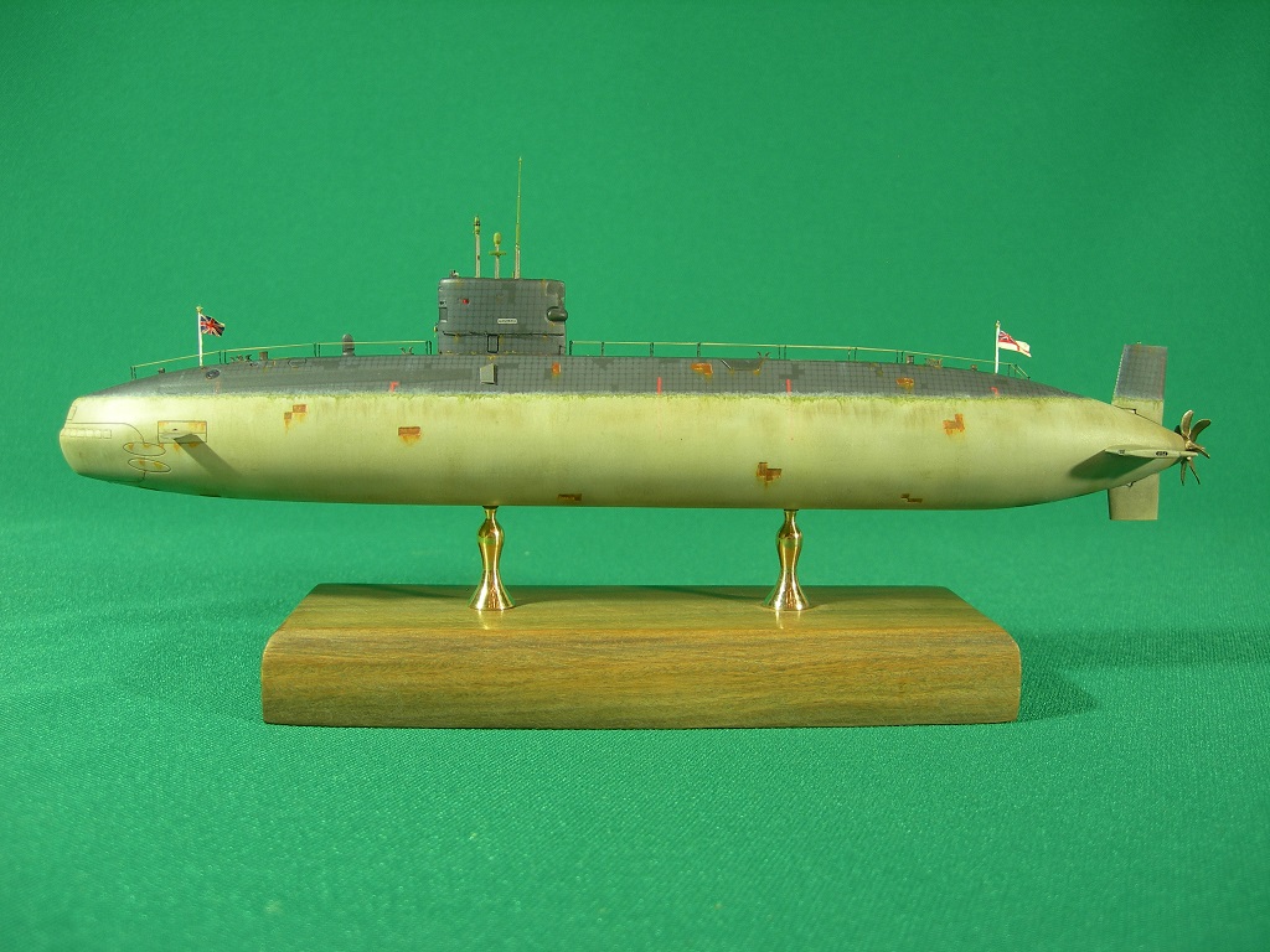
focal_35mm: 38
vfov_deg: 37.7
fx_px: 1394
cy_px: 476
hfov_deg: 49.0
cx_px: 635
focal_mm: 7.8
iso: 50
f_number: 2.8
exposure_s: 1/33.8
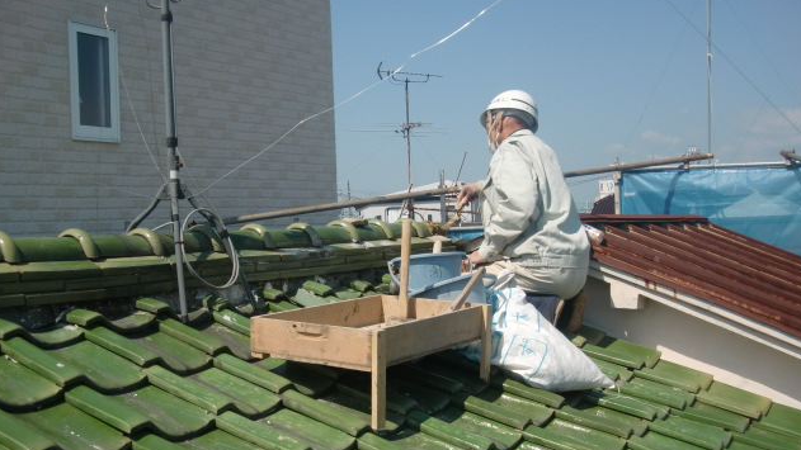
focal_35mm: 42
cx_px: 401
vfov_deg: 28.3
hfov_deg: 48.4
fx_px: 892
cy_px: 275
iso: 64
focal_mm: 6.66
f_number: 3.9
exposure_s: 1/800
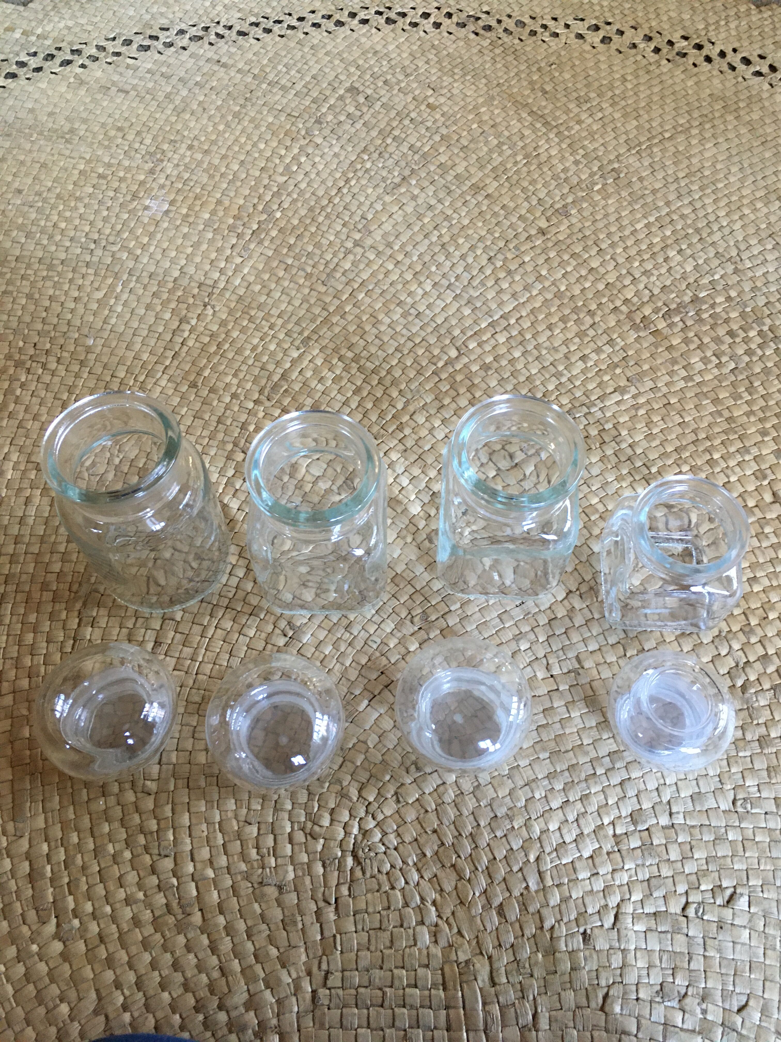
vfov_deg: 61.7
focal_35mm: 29
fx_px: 872
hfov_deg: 48.2
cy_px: 521
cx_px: 390
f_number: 2.2
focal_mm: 4.15
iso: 200
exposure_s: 1/33
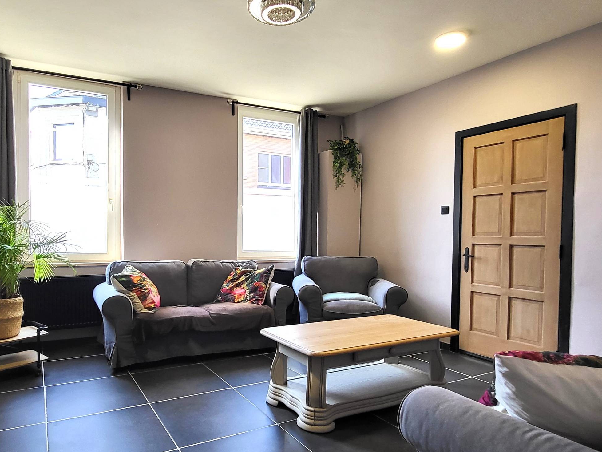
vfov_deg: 74.5
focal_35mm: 17
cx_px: 237
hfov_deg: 89.7
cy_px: 251
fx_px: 296
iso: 80
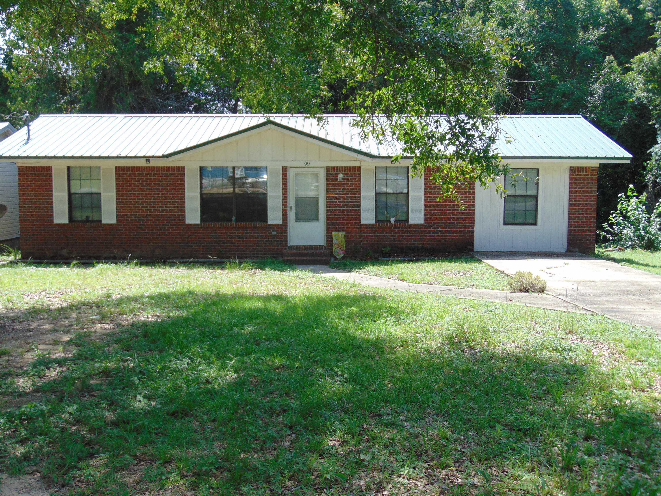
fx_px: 745
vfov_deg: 36.8
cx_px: 330
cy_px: 248
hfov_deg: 47.9
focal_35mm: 39
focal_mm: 6.9
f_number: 3.3
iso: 80
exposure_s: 1/400
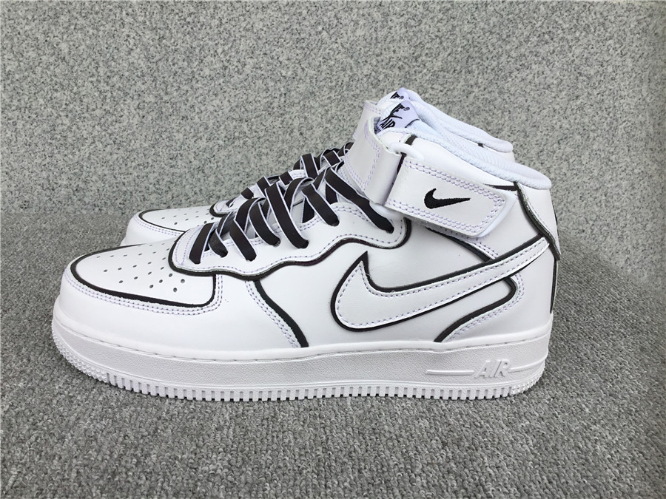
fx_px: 596
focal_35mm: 31
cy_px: 250
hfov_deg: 58.4
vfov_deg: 45.4
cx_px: 333
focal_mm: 3.3
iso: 25
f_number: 2.4
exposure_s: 1/183
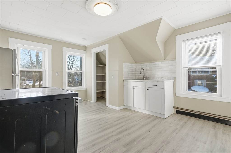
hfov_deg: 95.1
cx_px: 116
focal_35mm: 16
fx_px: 106
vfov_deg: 71.9
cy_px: 76
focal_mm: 11
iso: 800
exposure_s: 1/2000
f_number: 7.1
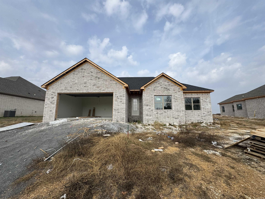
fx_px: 107
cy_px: 100
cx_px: 132
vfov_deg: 85.7
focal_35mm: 14
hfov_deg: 102.1
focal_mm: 2.22
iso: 50
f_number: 2.2
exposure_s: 1/2342
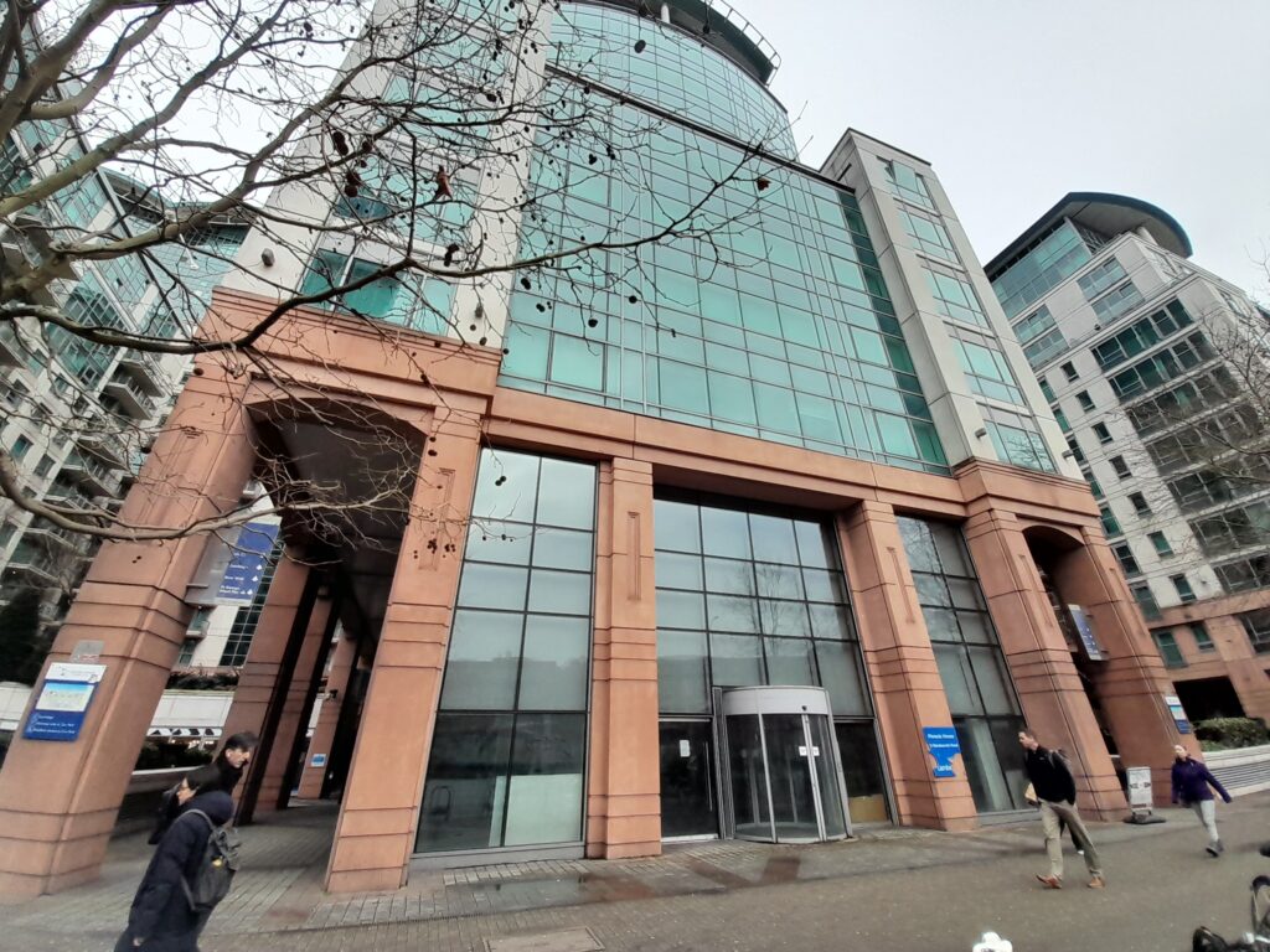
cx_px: 635
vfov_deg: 89.9
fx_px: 477
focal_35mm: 13
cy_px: 476
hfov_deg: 106.2
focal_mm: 1.13
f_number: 2.2
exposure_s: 1/293
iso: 40
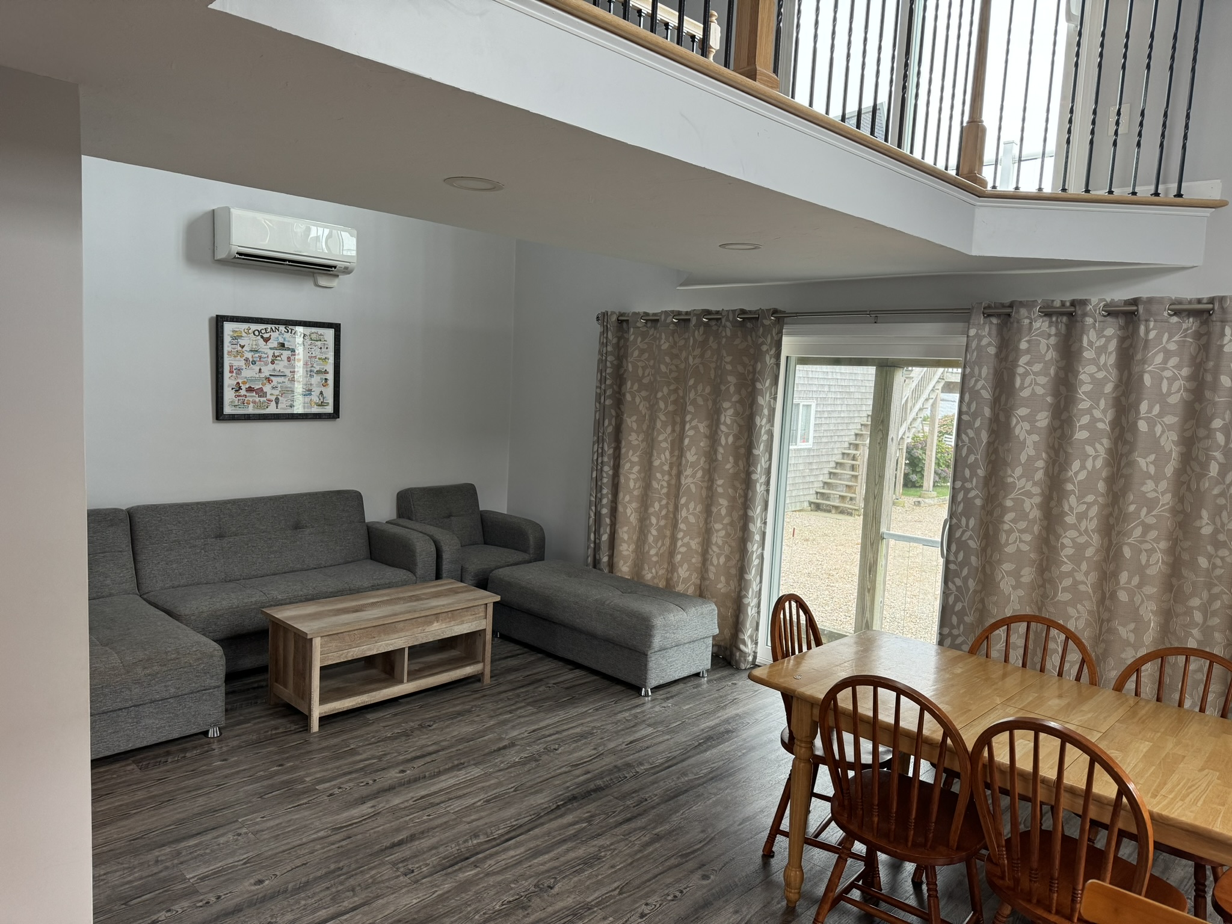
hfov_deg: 71.6
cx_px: 616
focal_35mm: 24
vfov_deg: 56.8
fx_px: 854
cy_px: 462
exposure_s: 1/120
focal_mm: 6.76
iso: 160
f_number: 1.78
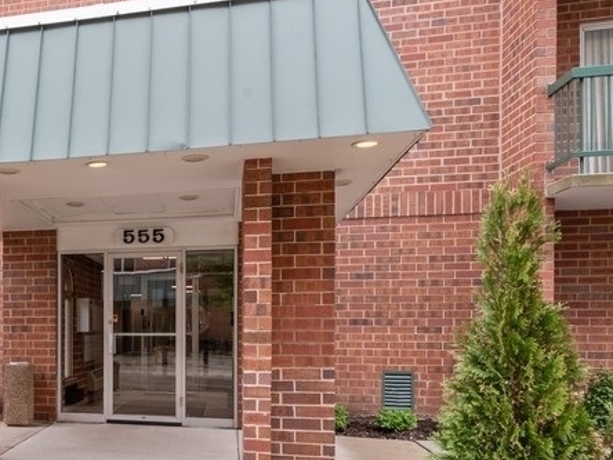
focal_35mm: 37
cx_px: 54
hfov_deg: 45.2
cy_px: 338
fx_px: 655
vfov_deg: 37.8
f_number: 8
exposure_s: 1/60
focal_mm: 19
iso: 200
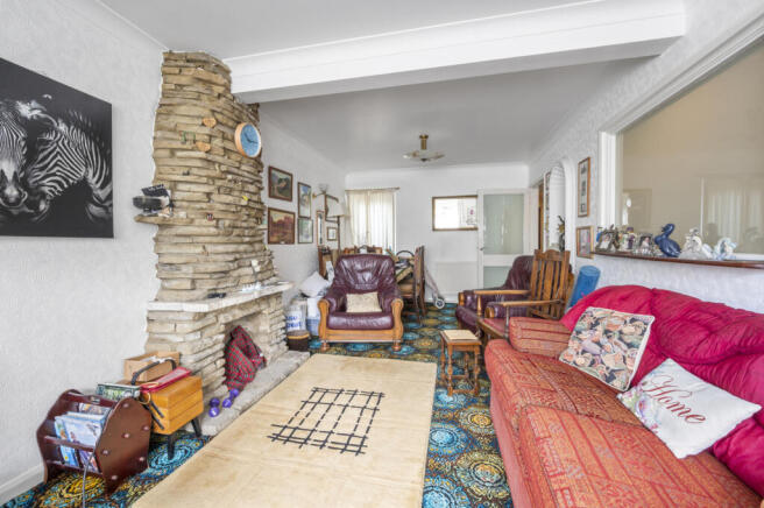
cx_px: 382
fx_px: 297
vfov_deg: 81.1
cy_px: 254
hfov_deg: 104.3
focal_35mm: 14
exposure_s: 1.6
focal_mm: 14
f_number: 16
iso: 200
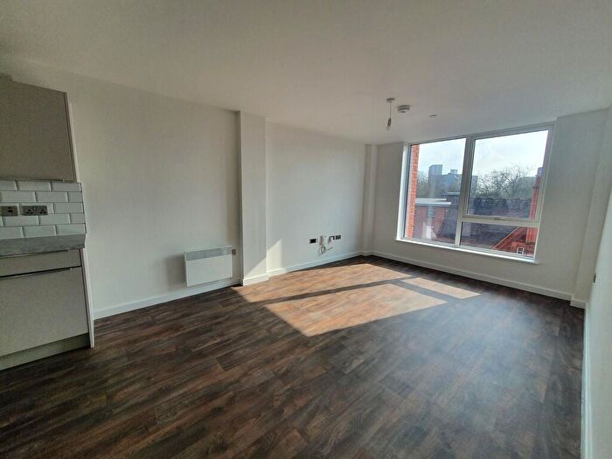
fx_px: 230
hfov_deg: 106.2
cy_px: 230
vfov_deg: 89.9
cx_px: 306
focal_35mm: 13
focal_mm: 1.8
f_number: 2.2
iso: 50
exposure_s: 1/223
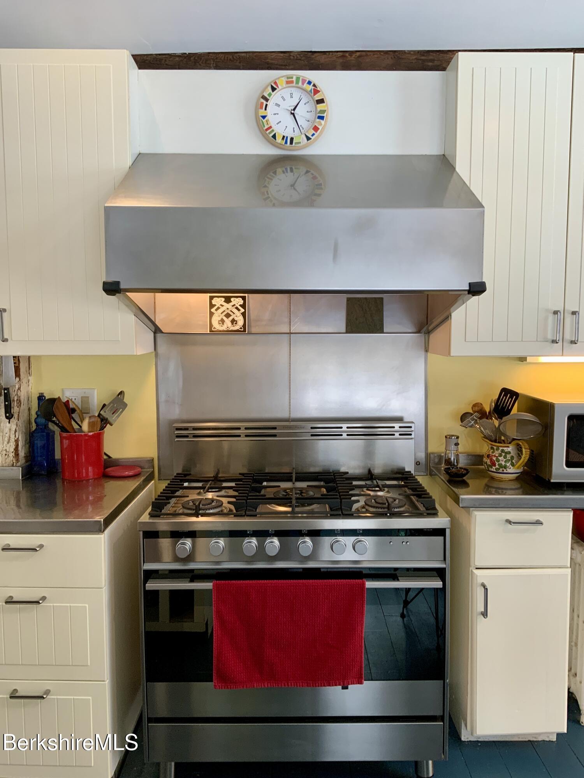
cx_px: 292
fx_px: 652
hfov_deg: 48.2
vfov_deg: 61.7
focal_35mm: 29
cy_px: 389
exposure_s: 1/60
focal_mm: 3
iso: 50
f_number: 1.8
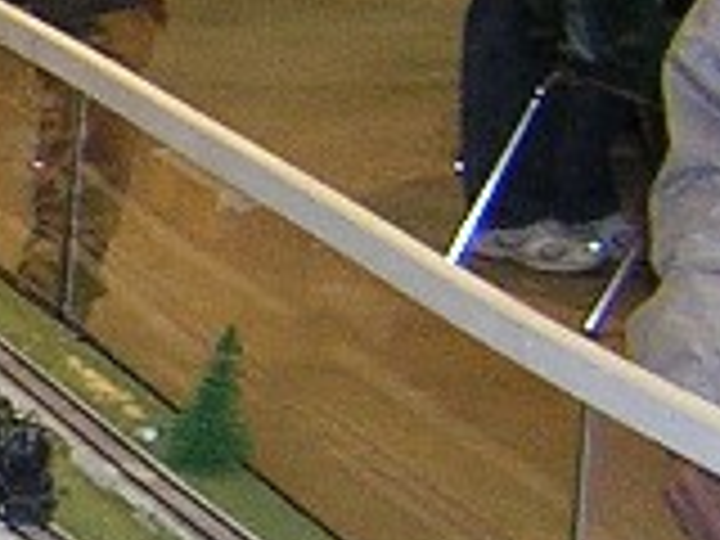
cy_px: -68
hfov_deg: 10.3
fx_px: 3744
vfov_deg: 8.2
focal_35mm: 180
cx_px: -634
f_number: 2.6
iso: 400
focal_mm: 4.7
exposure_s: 1/60.1
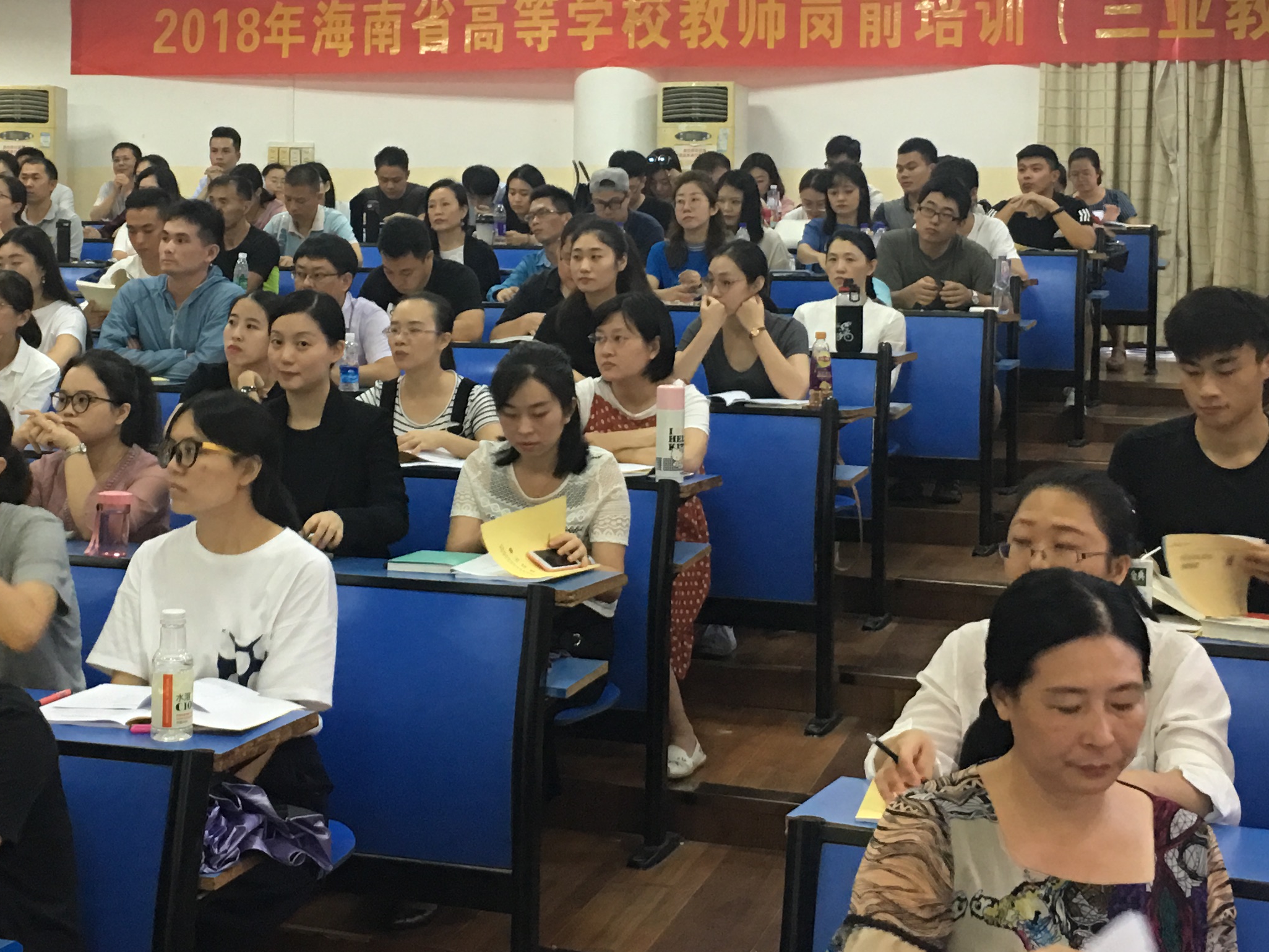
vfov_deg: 25.5
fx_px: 2090
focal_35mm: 57
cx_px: 527
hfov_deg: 33.7
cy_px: 302
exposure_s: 1/17
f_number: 2.2
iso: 100
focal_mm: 4.15
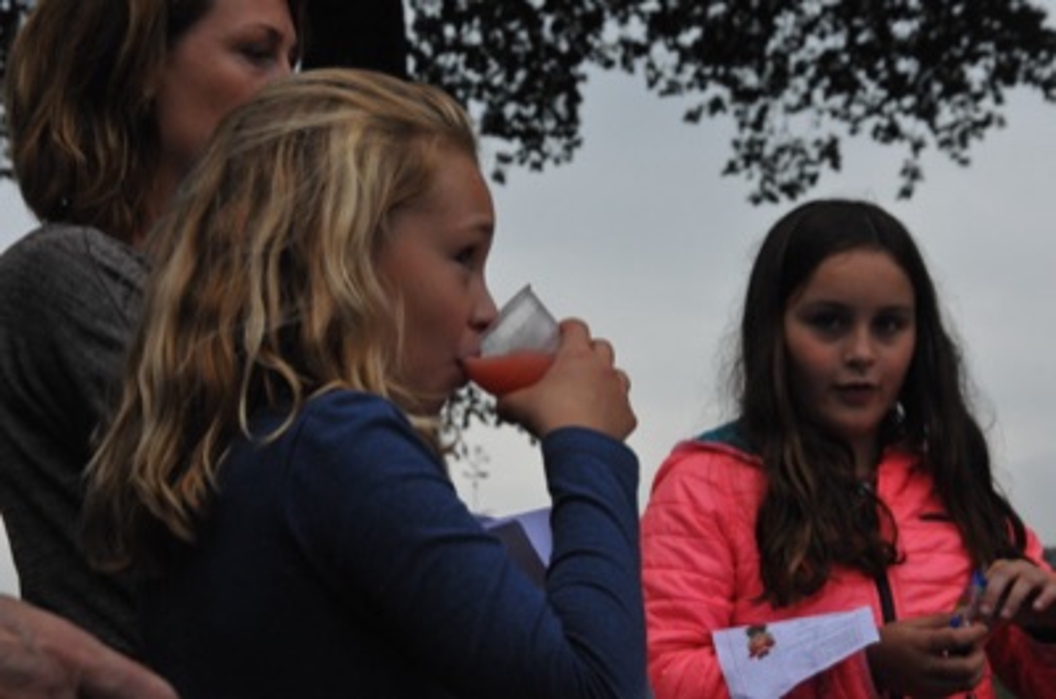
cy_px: 350
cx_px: 528
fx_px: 2415
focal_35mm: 82
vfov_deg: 16.5
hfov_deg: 24.7
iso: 2000
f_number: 10
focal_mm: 55
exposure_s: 1/640
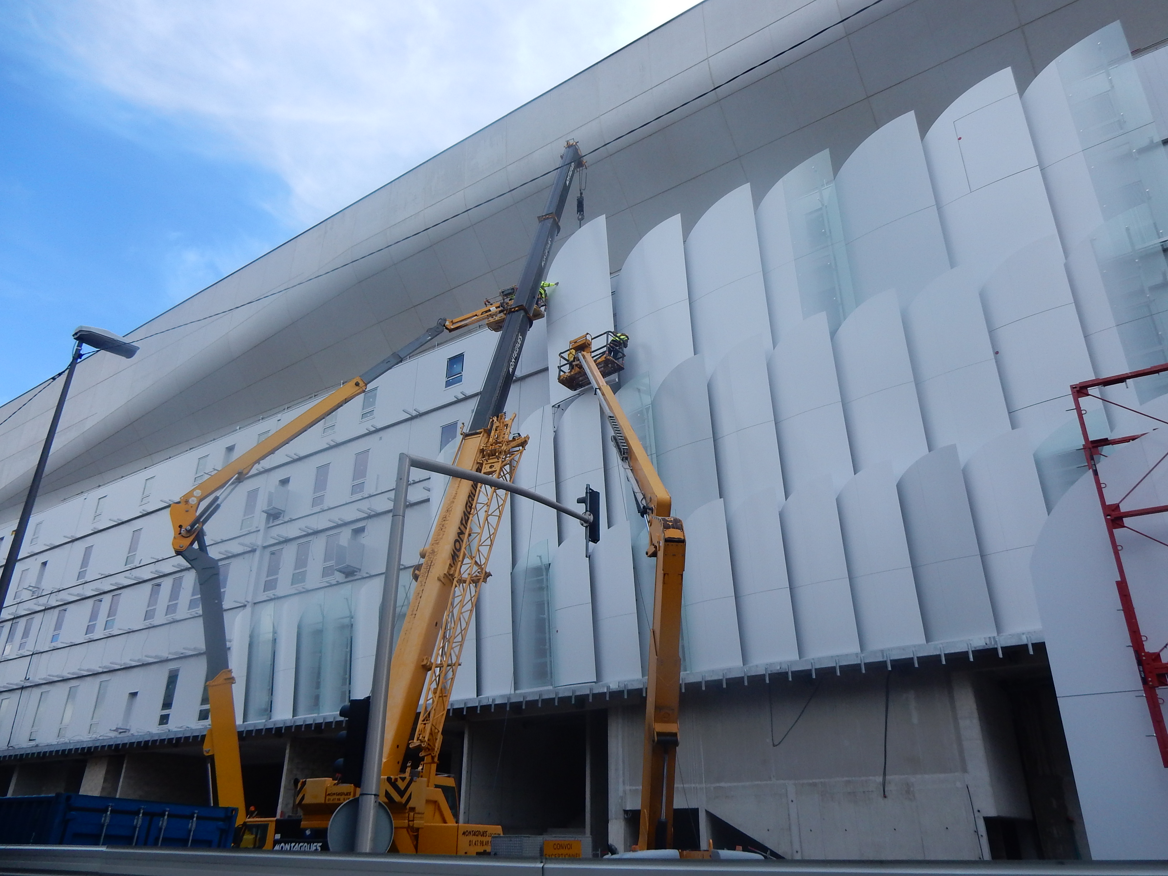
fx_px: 844
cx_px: 584
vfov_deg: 54.9
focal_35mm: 25
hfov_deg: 69.4
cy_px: 438
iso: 125
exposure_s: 1/800
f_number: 3.7
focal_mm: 4.5
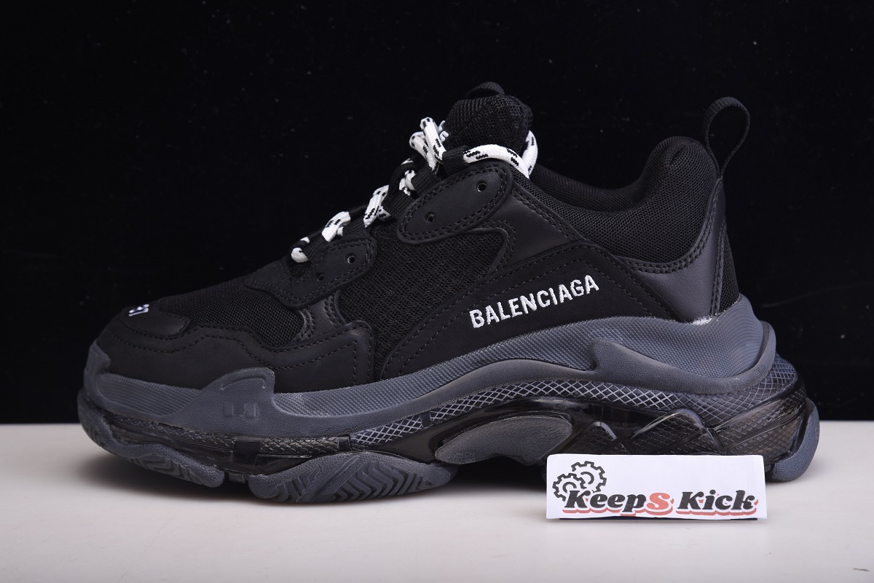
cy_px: 292
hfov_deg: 17.1
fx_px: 2914
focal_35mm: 120
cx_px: 437
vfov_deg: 11.4
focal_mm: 120
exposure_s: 1/200
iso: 100
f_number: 11
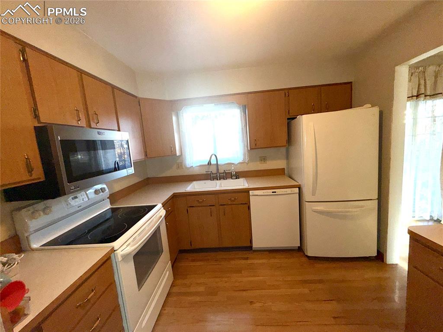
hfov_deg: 102.1
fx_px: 179
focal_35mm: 14
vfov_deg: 85.6
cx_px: 222
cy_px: 166
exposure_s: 1/60
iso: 25
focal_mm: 2.22
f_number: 2.2
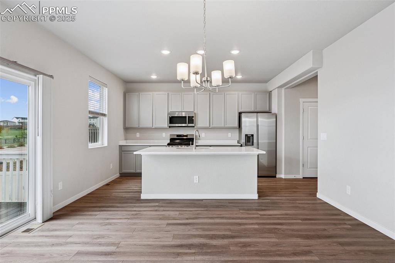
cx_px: 198
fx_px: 214
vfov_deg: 63.2
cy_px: 132
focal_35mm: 20
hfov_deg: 85.4
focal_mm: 19.5
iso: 100
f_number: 11
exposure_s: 1/3.33
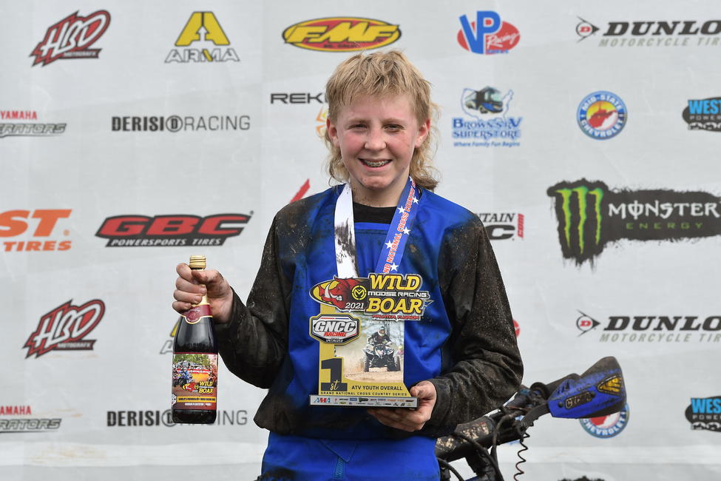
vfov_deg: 5.4
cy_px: 240
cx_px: 360
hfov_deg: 8.1
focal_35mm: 255
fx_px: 5107
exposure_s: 1/1000
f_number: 6.3
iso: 500
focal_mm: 170
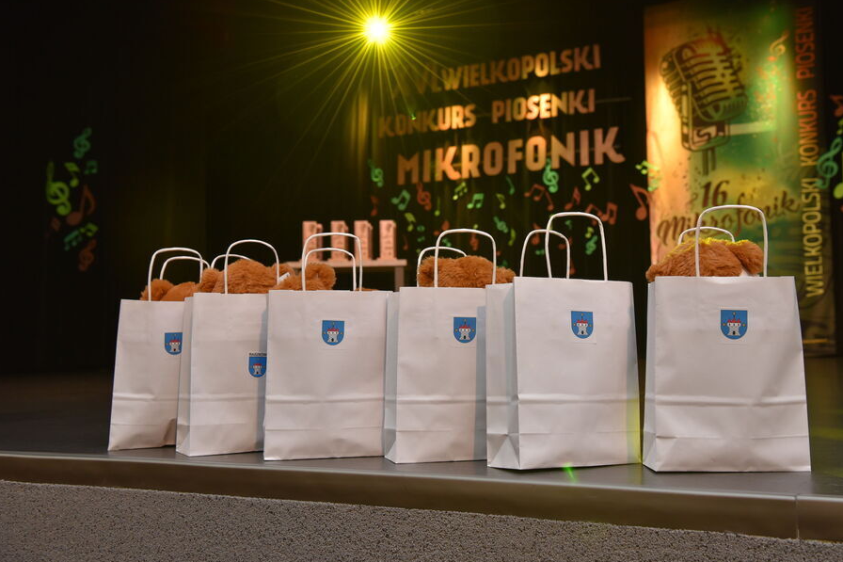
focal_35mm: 40
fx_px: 936
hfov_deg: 48.3
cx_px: 476
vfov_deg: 33.4
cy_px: 249
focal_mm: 35
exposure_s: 1/60
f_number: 7.1
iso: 1000
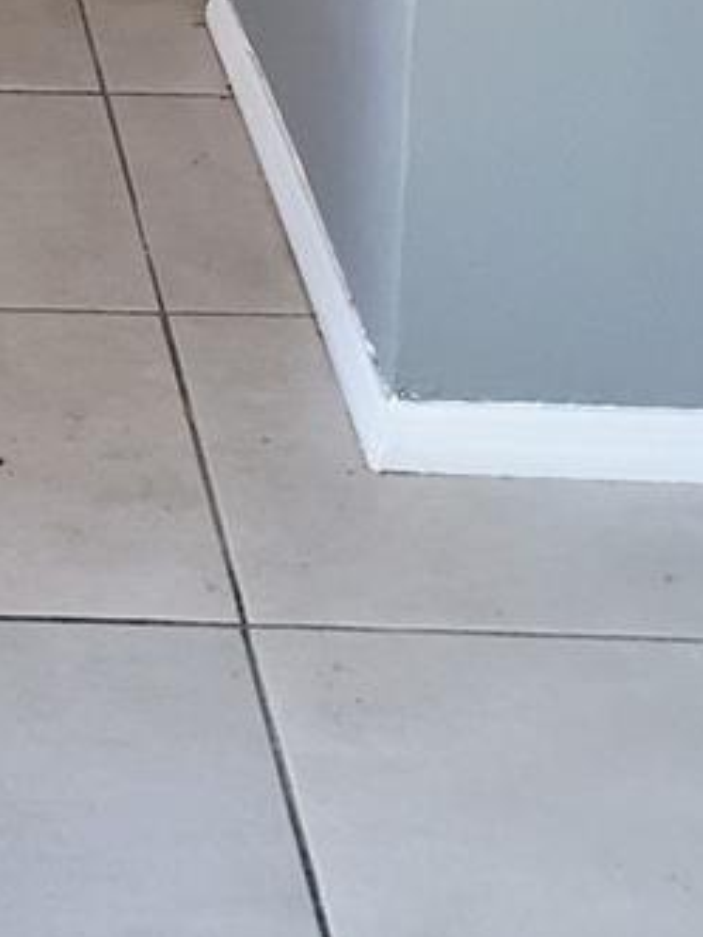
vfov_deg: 17.3
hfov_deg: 14.6
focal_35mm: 94
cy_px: -717
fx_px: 2545
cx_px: -361
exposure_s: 1/60
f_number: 2.4
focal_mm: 4.3
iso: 250
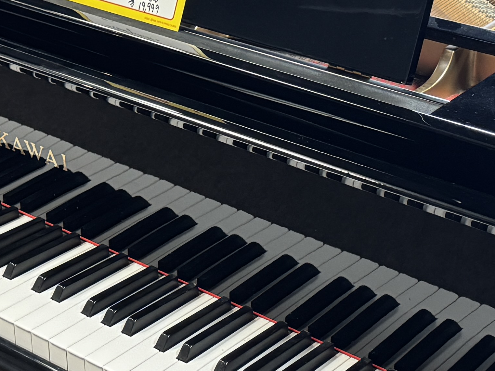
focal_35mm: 90
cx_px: 291
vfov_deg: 16.4
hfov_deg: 21.7
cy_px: 155
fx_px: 1287
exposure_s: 1/40
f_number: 1.78
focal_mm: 6.76
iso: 640
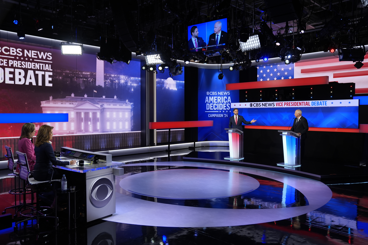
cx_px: 184
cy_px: 122
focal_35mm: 31
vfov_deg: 42.3
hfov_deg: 60.3
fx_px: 317
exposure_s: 1/160
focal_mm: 31
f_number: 2.8
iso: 500
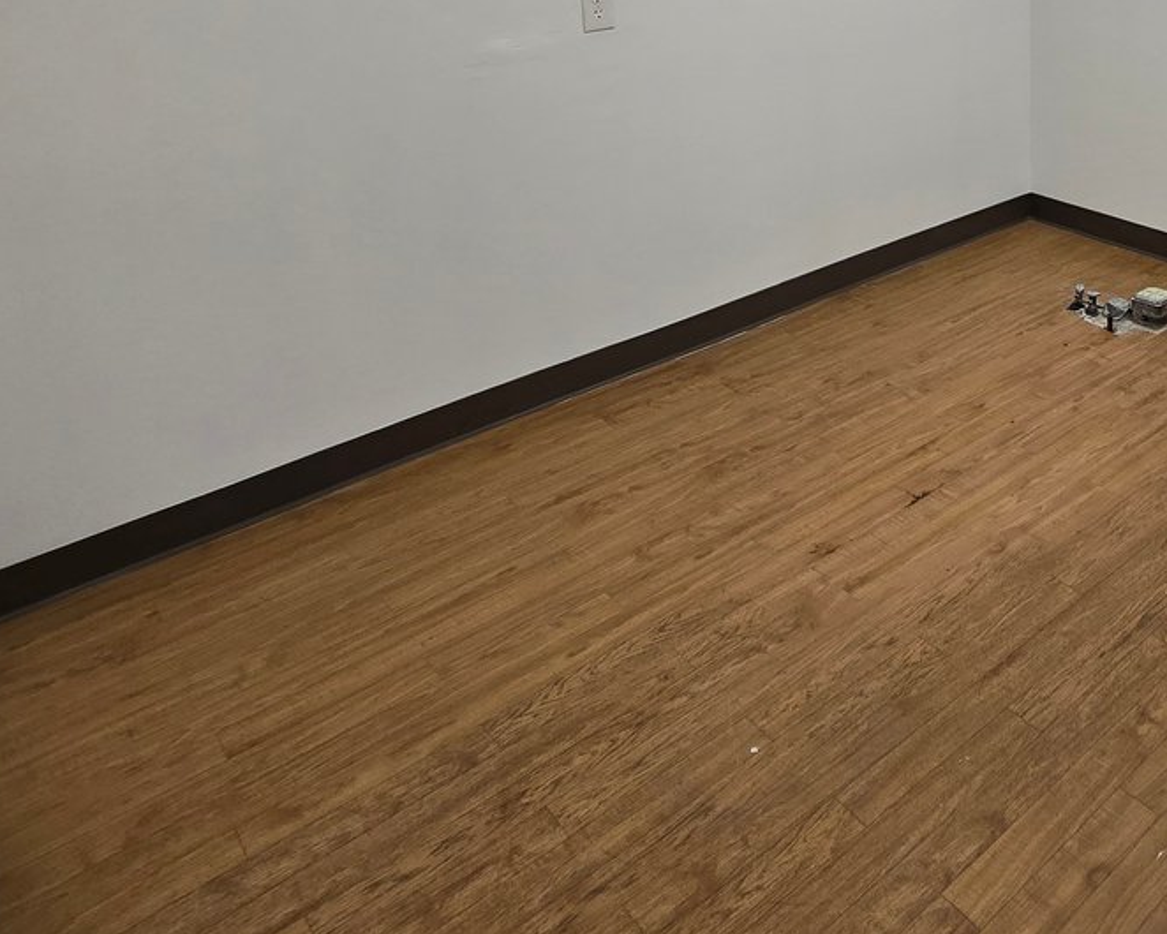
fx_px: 1002
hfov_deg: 55.0
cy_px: 91
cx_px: 979
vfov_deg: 45.3
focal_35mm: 29
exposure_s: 1/60
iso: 125
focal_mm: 2.2
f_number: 2.2
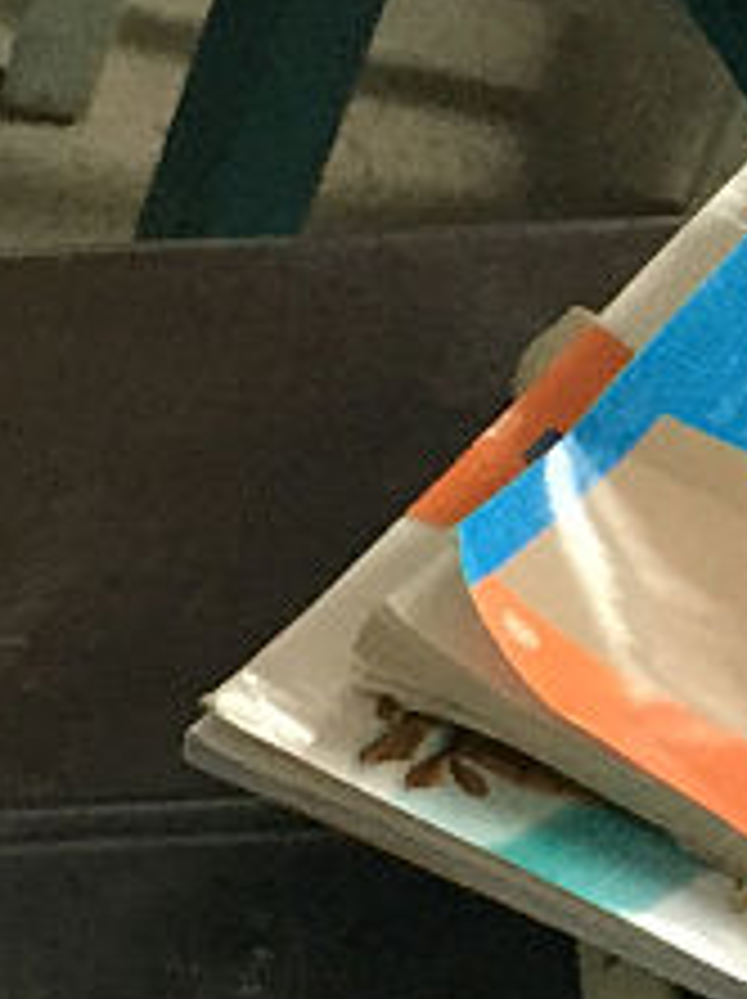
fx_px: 4526
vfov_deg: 11.5
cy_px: 1899
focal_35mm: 157
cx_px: -1490
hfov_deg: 8.1
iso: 160
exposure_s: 1/33
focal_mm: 4.15
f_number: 2.2
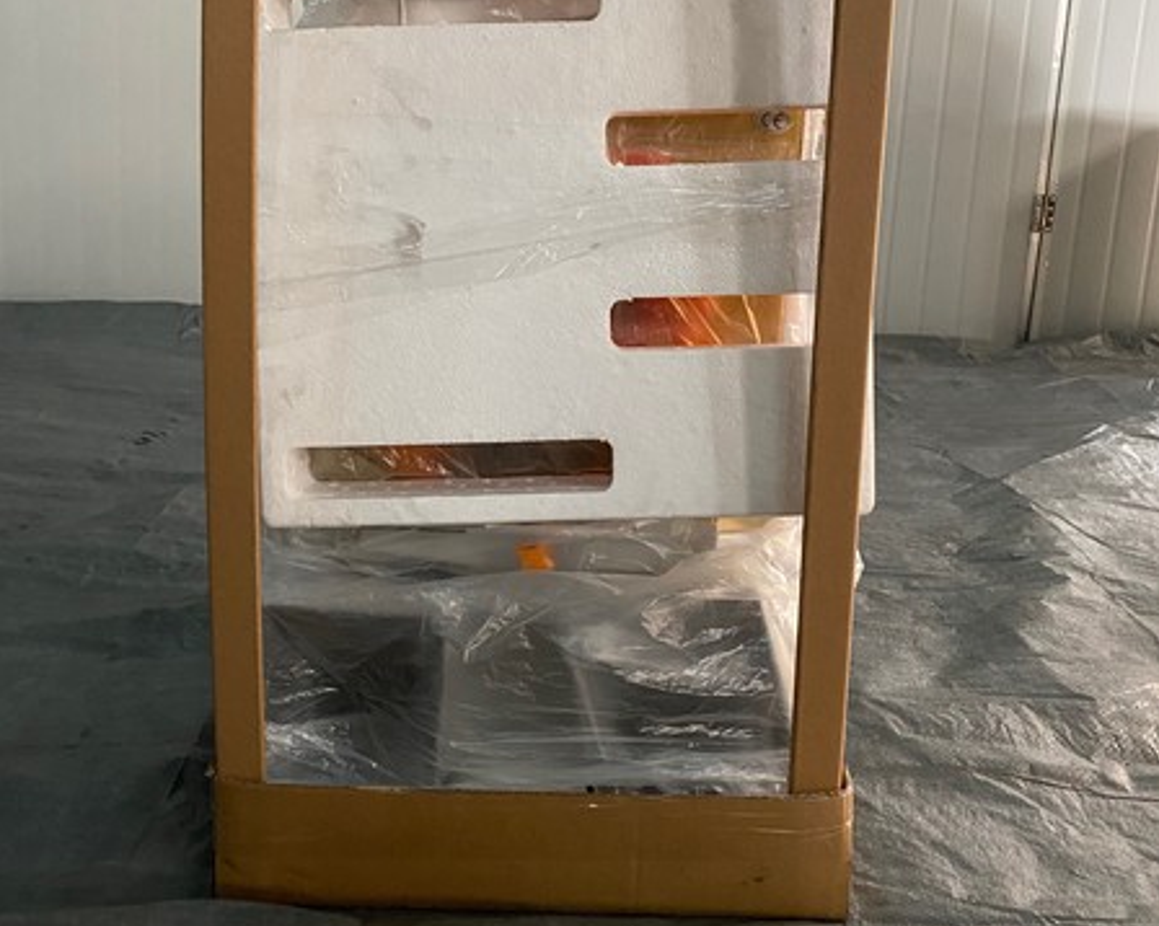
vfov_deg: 42.9
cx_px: 580
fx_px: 1166
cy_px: 336
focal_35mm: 34
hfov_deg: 52.9
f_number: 1.8
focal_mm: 4.25
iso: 500
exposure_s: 1/50
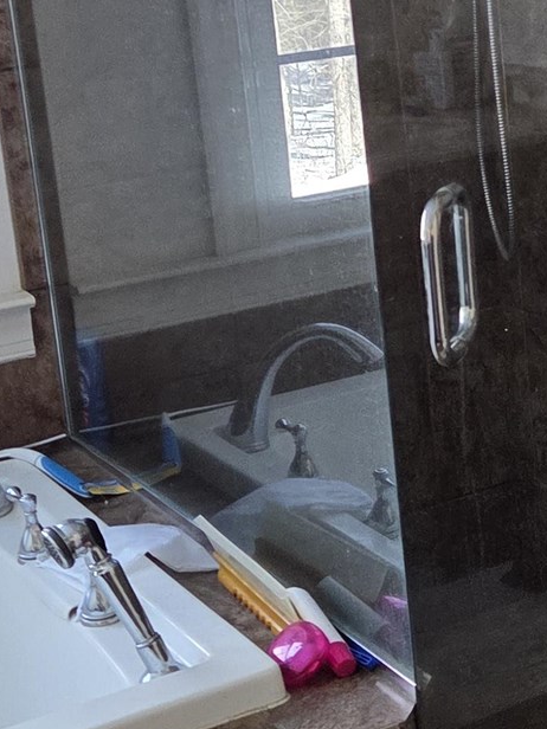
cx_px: 579
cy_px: 293
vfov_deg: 22.7
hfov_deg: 16.7
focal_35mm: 86
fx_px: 1812
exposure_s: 1/120
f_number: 1.8
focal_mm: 5.4
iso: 200
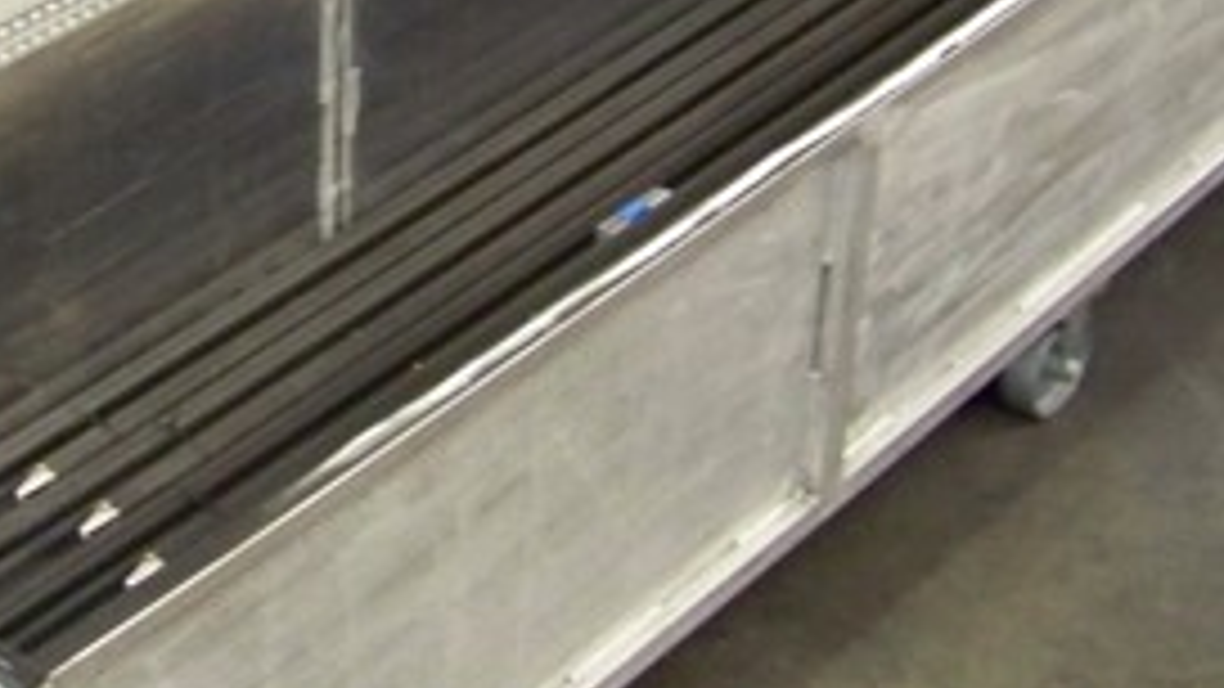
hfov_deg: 21.1
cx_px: 436
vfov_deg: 11.9
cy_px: 61
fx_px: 3278
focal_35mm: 101
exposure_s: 1/20
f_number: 2.8
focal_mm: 5.85
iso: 400
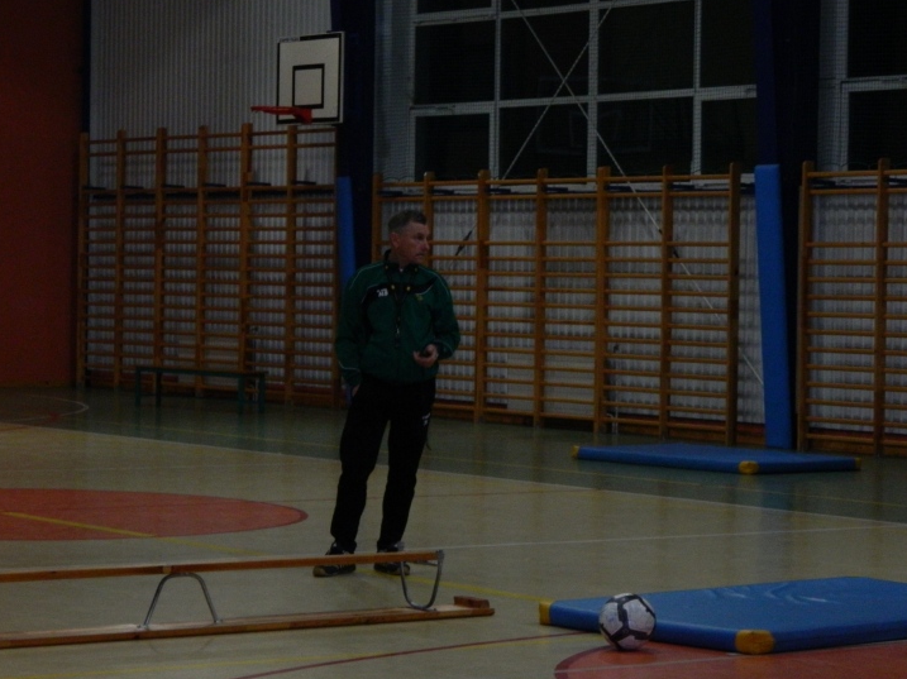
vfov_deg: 12.9
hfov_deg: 17.1
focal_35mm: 115
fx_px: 3012
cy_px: 343
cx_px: 419
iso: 400
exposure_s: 1/60
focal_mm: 18.6
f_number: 4.5
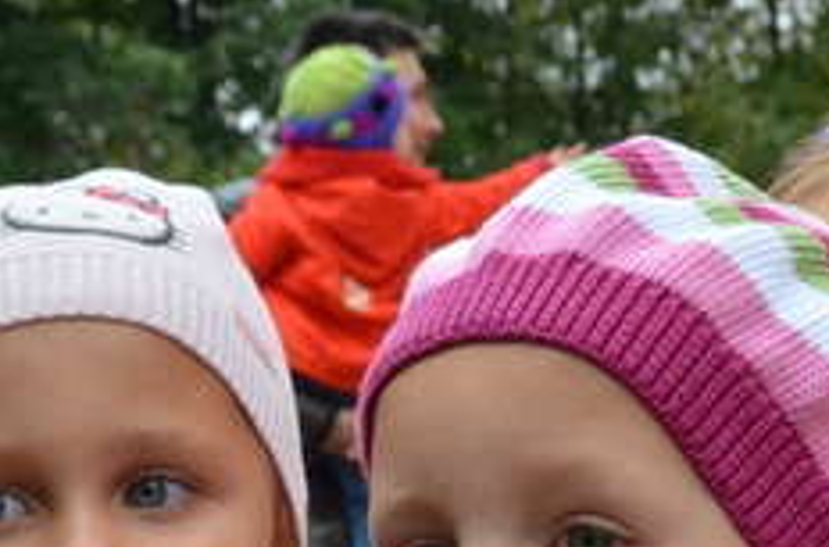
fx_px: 4429
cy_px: 808
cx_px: 636
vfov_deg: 7.0
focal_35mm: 193
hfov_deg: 10.7
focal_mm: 42
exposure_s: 1/500
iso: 1600
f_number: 11
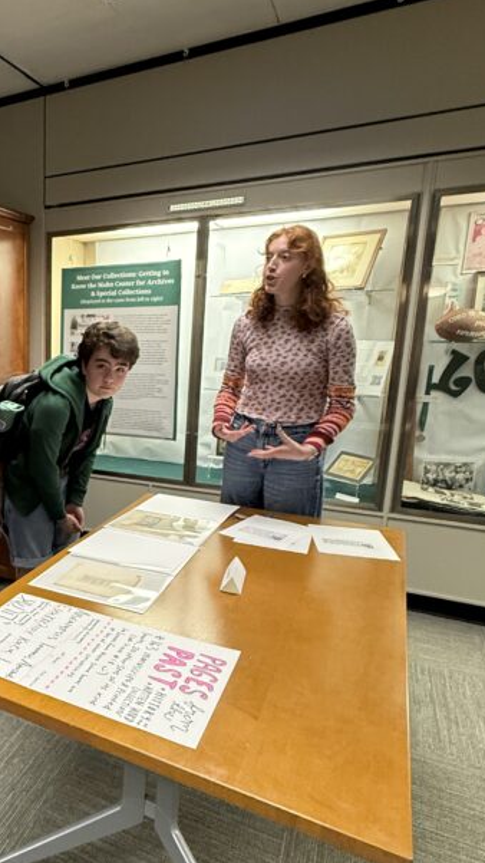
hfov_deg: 39.2
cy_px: 454
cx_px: -1
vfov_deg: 71.9
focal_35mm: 26
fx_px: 595
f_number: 2.2
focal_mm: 2.22
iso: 400
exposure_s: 1/60
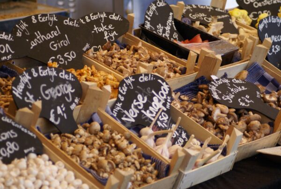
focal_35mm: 135
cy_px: 94
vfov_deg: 10.2
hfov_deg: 15.2
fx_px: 1055
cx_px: 140
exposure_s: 1/160
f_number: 4
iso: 400
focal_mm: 90
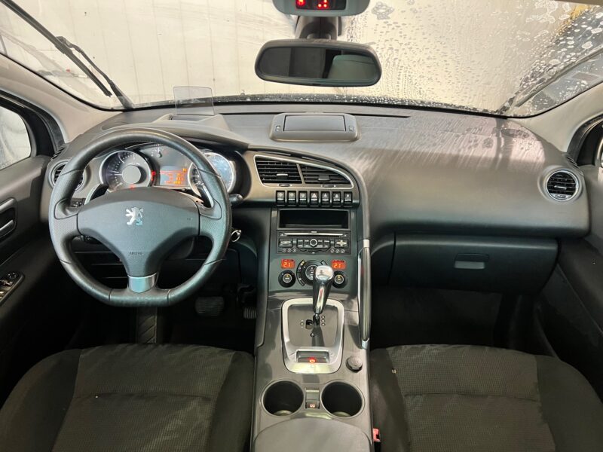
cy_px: 226
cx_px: 302
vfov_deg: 53.1
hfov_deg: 67.3
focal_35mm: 26
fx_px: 453
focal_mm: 5.7
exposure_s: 1/50
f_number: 1.5
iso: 320
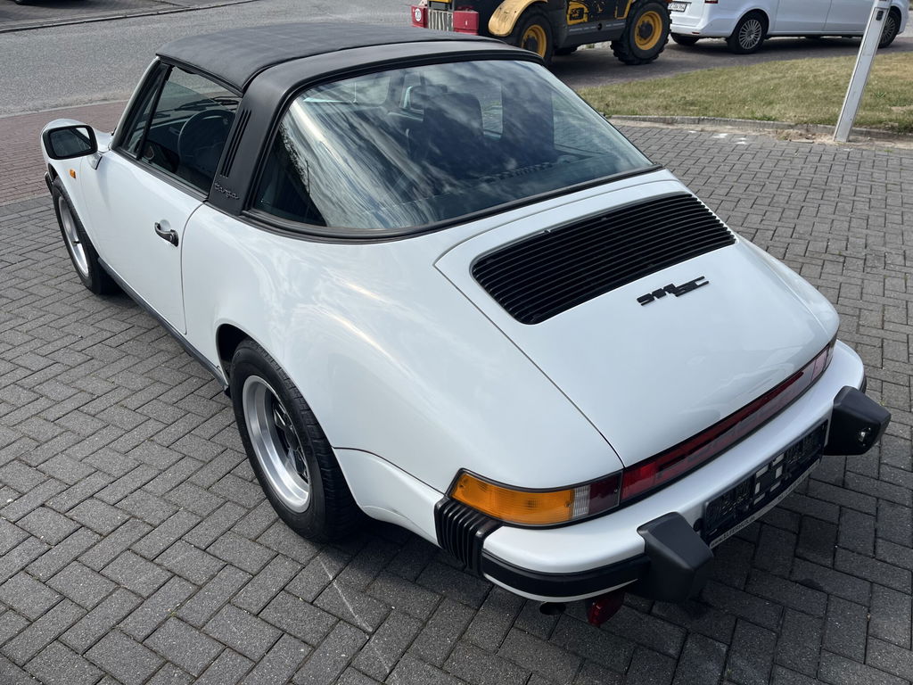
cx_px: 456
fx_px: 686
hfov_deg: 67.3
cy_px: 342
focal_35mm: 26
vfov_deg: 53.1
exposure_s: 1/4310
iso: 50
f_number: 1.6
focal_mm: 5.1
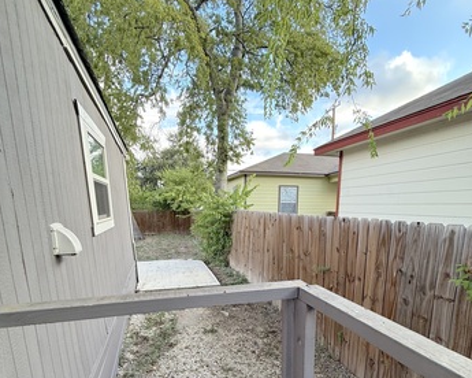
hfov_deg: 83.3
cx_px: 242
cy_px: 260
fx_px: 265
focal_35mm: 19
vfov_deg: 68.3
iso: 50
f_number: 2.2
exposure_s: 1/99
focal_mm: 2.22
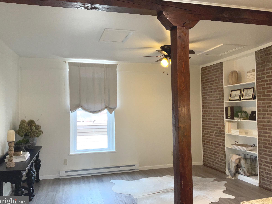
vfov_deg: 46.8
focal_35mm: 30
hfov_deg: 60.0
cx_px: 135
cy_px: 102
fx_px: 236
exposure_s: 1/83
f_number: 1.8
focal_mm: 3
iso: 16
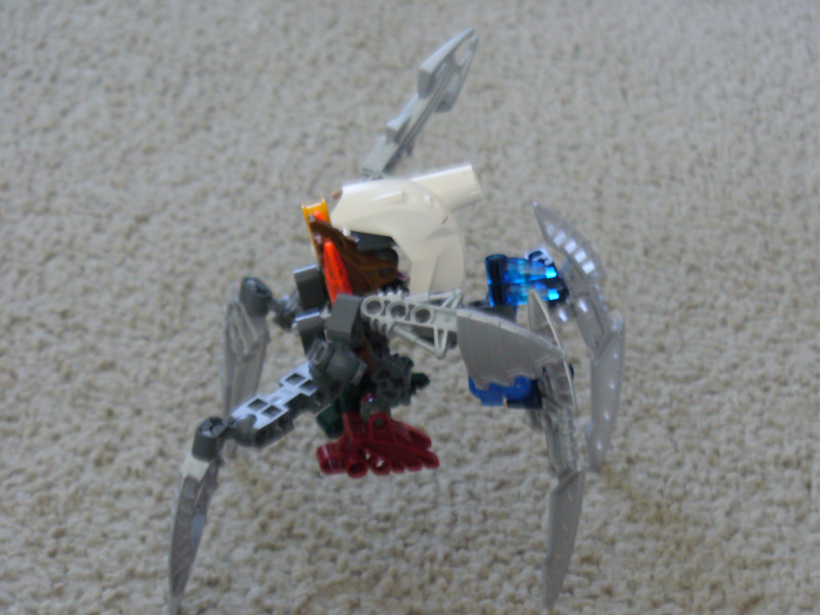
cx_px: 410
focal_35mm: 111
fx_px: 2629
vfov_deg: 13.3
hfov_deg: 17.7
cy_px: 308
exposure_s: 1/10
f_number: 3.6
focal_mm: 18.3
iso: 200
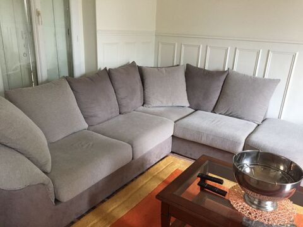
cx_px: 152
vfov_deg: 48.2
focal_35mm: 29
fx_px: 254
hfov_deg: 61.7
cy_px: 114
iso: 320
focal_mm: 4.15
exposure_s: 1/25
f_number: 2.2
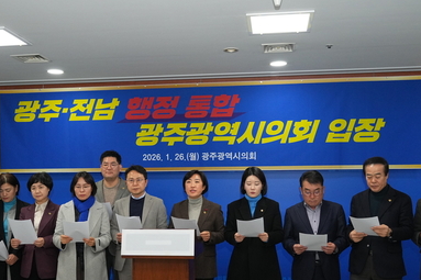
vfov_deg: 29.1
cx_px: 192
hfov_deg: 42.7
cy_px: 182
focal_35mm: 46
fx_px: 538
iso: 2500
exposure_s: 1/125
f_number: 6.3
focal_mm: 32
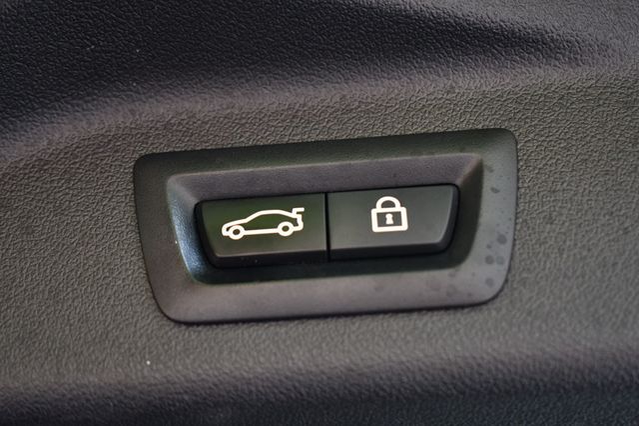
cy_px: 213
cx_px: 320
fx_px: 1277
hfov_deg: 28.1
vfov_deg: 18.9
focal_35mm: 72
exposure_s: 1/125
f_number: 5.3
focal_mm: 48
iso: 1000
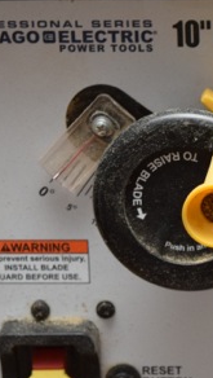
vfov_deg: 11.4
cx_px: 274
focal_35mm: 189
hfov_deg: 6.4
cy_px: 216
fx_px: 1893
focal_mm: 55
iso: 1600
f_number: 5.6
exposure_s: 1/125
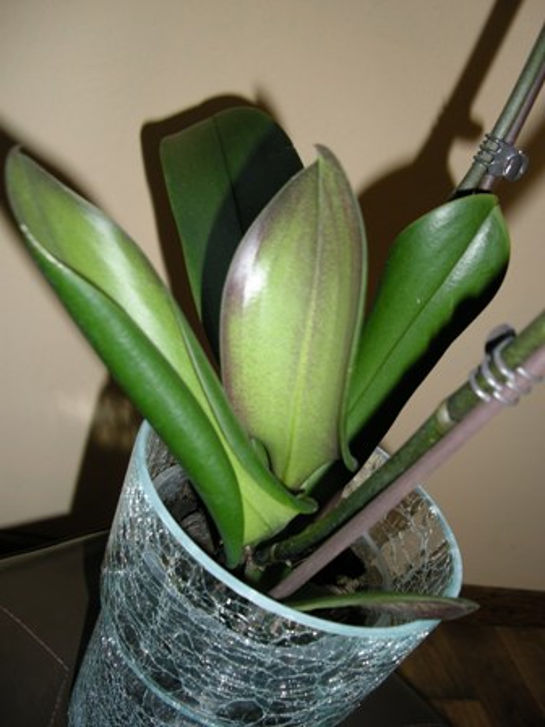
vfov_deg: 50.1
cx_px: 272
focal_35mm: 37
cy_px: 364
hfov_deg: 38.7
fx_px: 777
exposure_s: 1/60
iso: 64
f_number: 2.8
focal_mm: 7.9
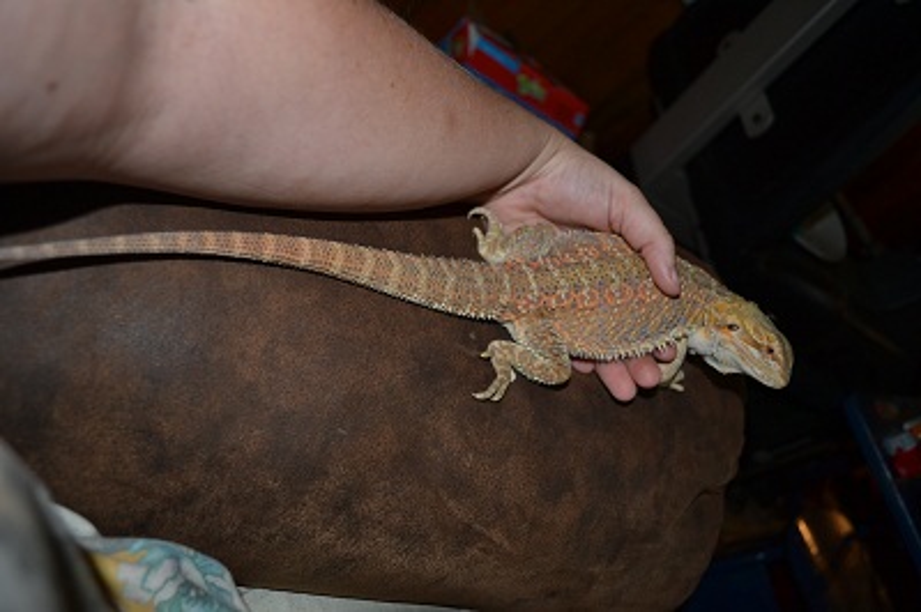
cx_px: 460
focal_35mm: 27
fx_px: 690
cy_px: 306
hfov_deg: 67.4
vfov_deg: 47.9
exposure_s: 1/60
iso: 280
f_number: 3.5
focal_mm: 18
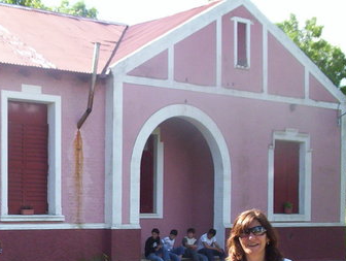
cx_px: 50
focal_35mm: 72
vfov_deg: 20.1
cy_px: 239
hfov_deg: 26.3
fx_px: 721
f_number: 4.5
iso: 100
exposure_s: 1/192
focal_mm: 4.99
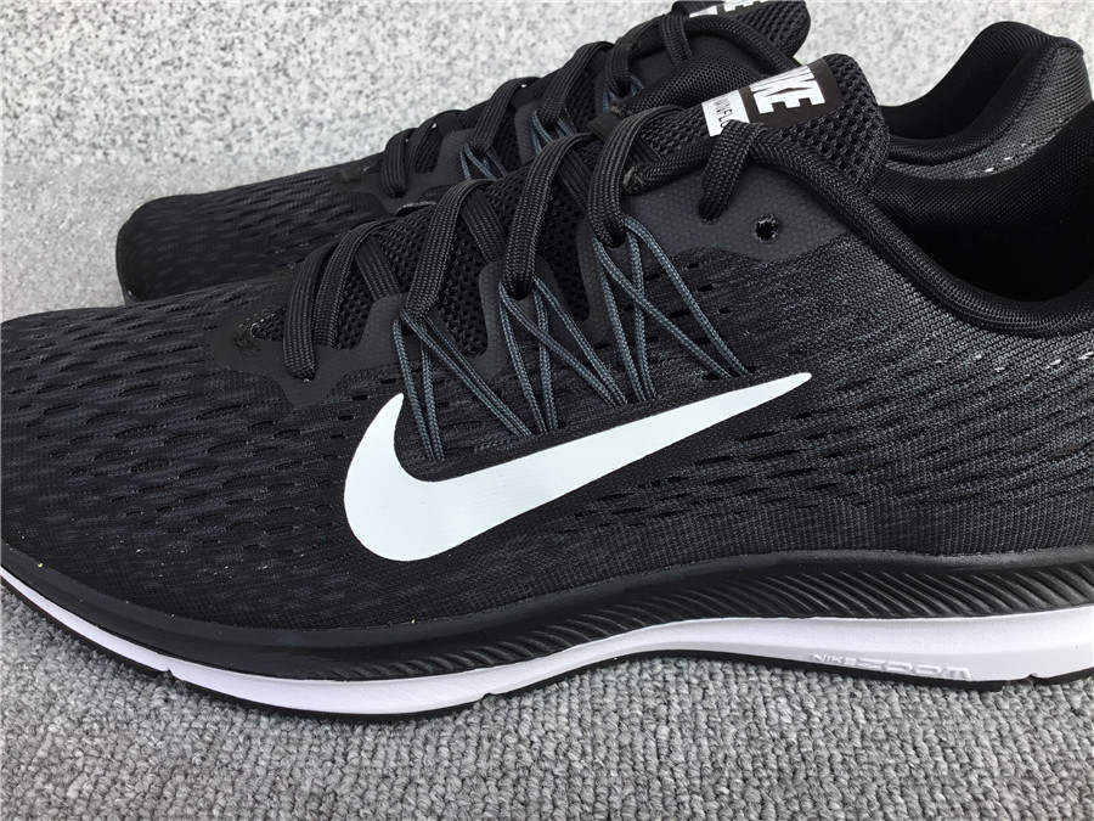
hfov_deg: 58.4
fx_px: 980
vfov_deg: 45.4
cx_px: 547
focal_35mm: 31
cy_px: 410
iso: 25
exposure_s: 1/278
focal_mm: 3.3
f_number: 2.4
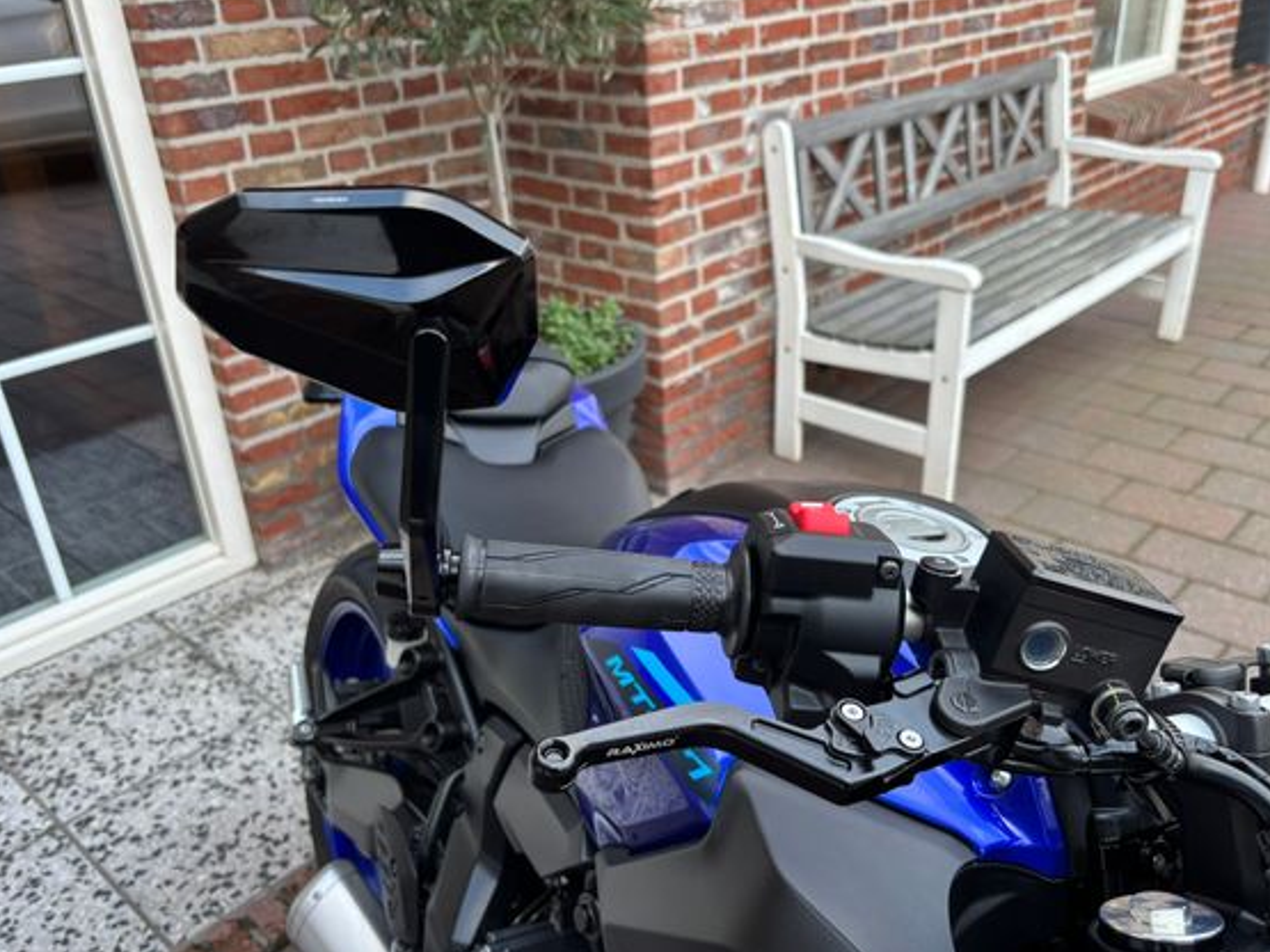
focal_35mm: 30
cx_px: 689
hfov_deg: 59.9
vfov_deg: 46.8
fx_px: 1100
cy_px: 503
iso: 50
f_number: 1.6
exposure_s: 1/121
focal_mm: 5.96
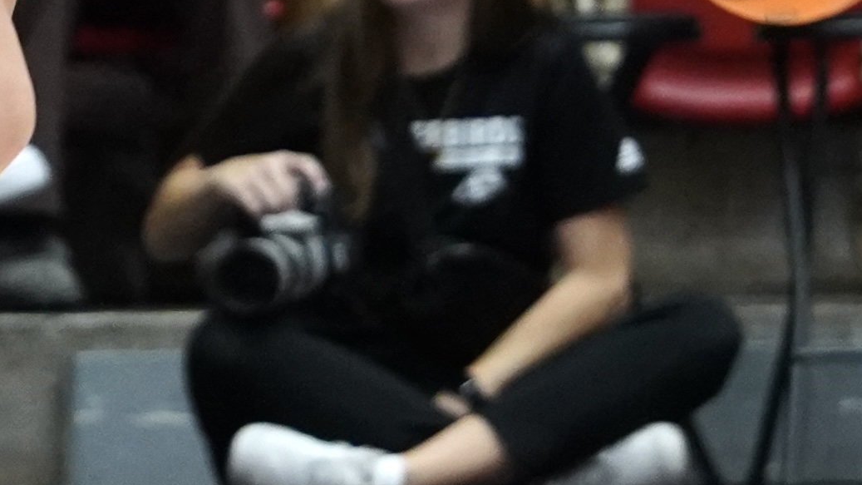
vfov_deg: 1.3
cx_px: 151
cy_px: -321
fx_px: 21780
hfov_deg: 2.3
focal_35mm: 953
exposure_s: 1/800
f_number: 4
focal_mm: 200
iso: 4000
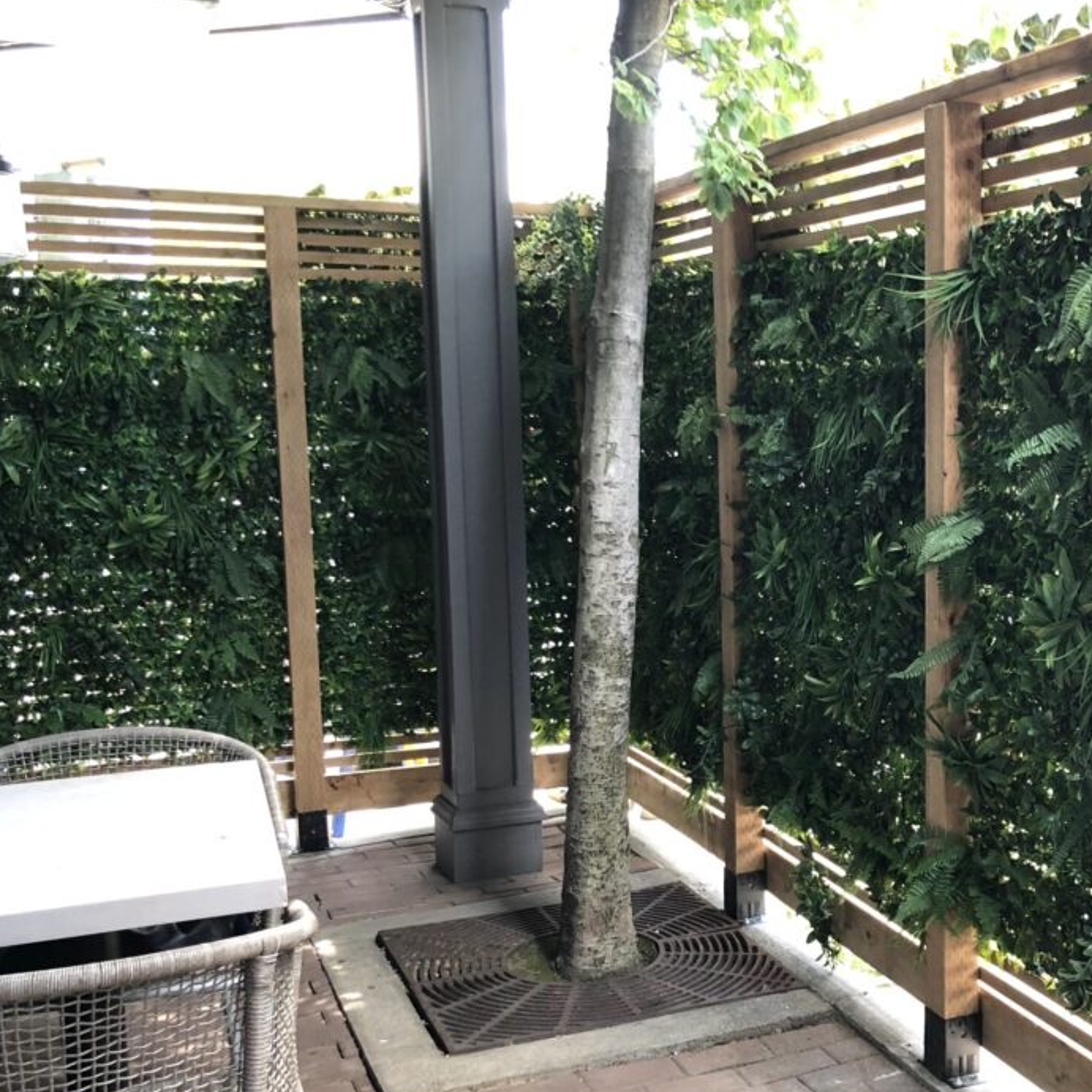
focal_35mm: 43
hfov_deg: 37.6
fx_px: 1535
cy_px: 582
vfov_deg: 39.2
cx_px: 896
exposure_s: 1/30
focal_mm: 4
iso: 25
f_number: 1.8
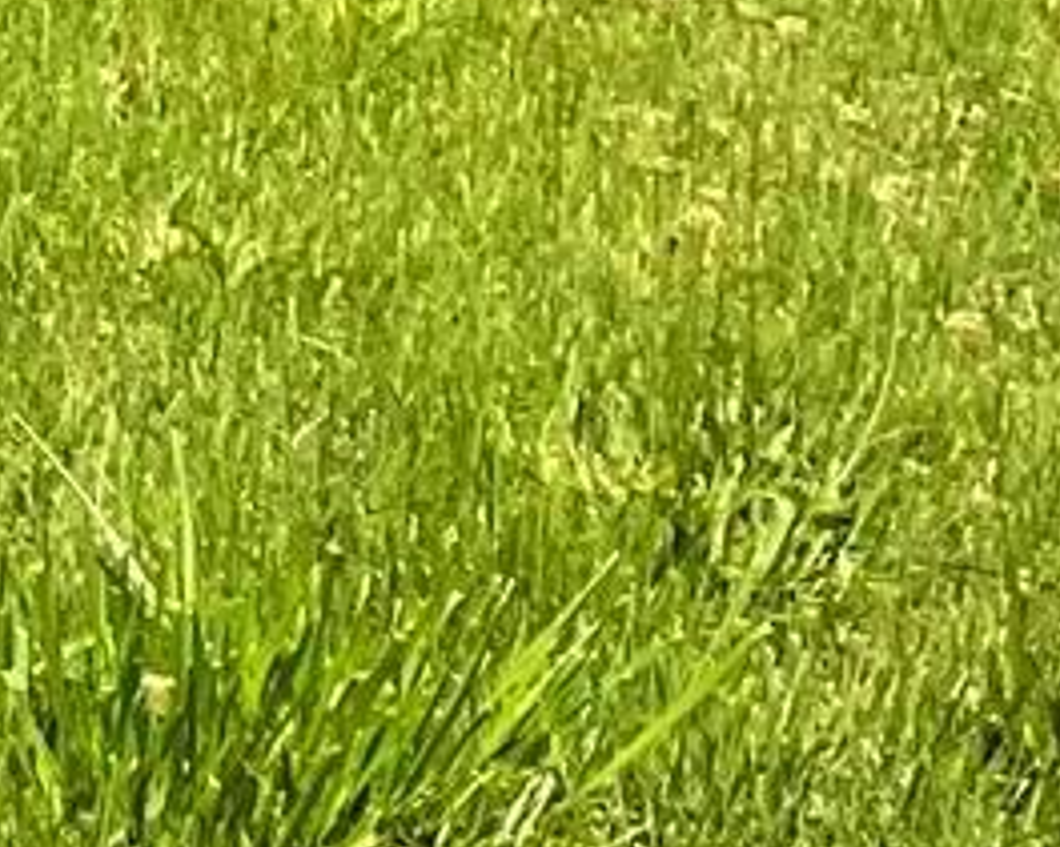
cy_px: -1606
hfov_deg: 7.0
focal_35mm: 220
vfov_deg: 6.5
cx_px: -2919
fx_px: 6899
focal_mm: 3
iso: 16
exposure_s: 1/1786
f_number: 1.8
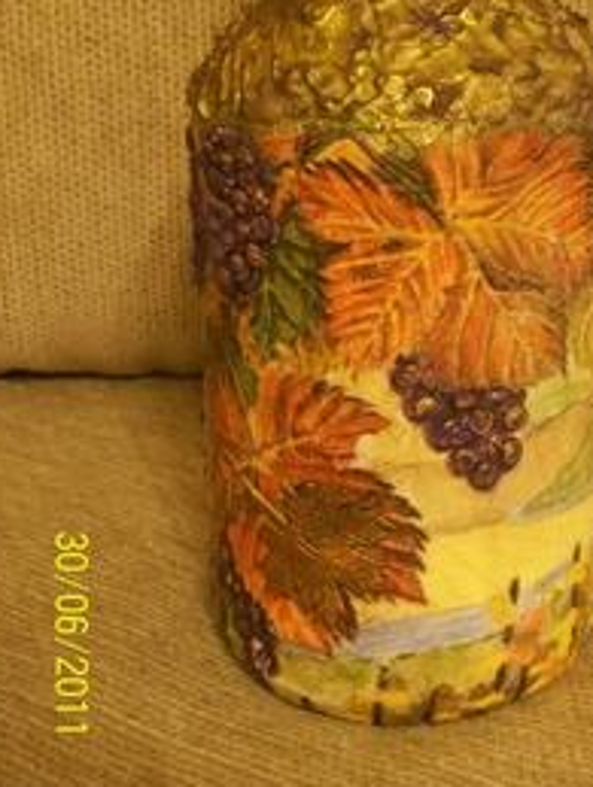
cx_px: 471
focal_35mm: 59
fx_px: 1344
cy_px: 125
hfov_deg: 24.5
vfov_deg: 31.5
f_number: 2.7
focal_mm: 6.1
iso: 200
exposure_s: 1/8
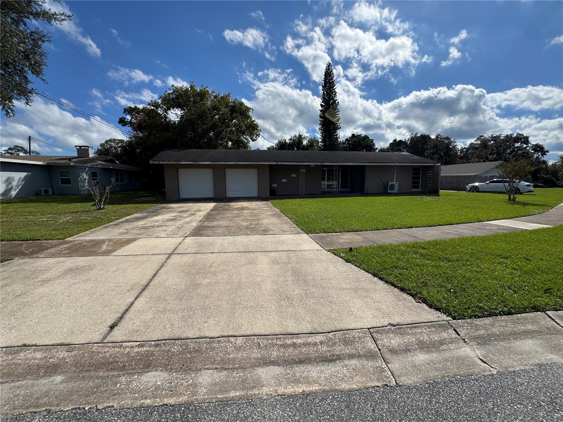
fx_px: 228
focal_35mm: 14
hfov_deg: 102.1
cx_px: 282
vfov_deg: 85.7
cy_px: 211
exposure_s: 1/2874
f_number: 2.2
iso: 40
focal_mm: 2.22
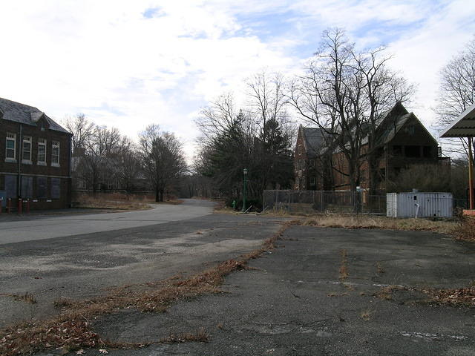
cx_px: 238
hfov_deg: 52.6
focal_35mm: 35
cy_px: 178
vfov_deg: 40.7
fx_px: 480
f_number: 6.7
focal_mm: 7.2
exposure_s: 1/206
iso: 50
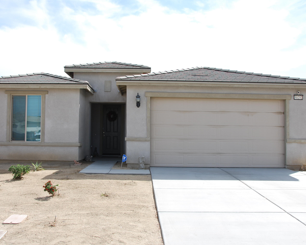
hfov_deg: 47.9
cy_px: 124
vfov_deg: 39.2
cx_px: 136
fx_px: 344
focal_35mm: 38
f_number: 7.1
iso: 100
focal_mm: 22
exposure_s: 1/200
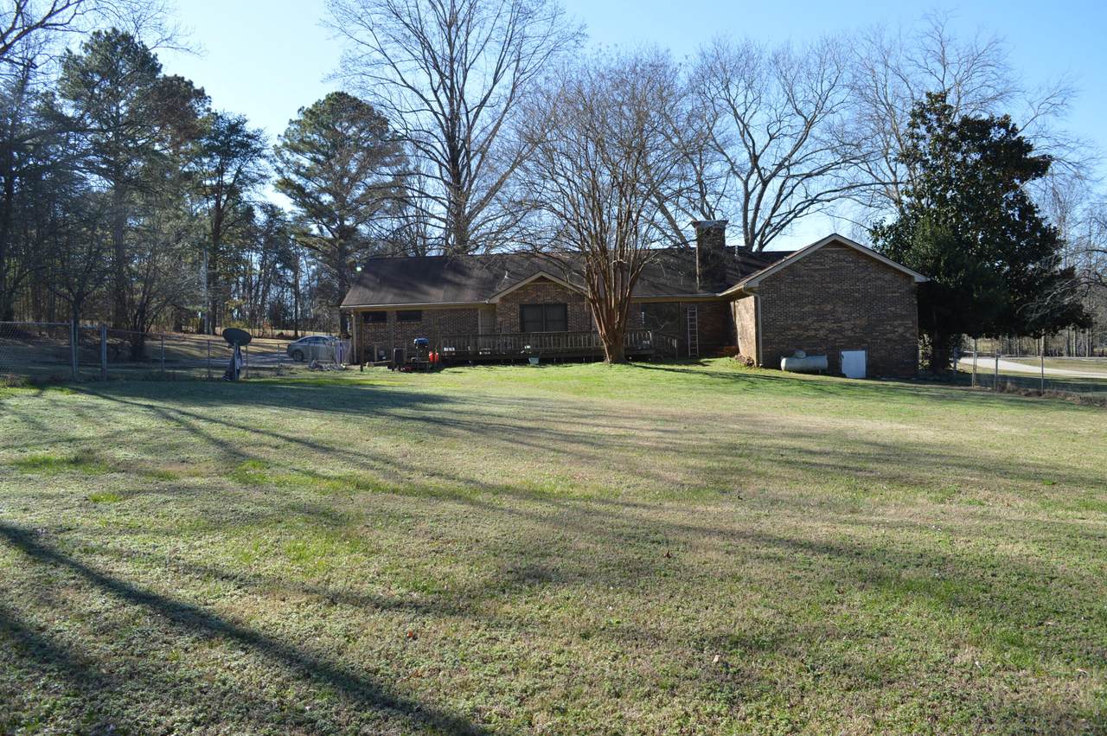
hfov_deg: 67.4
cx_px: 554
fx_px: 829
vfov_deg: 47.8
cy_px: 368
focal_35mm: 27
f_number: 7.1
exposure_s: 1/200
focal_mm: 18
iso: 100
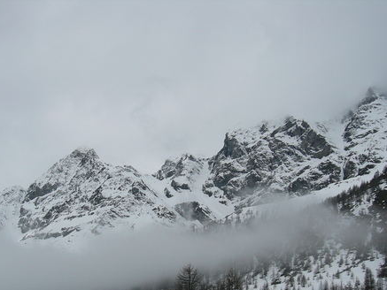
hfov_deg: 41.2
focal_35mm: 46
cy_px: 190
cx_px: 175
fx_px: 514
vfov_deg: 31.3
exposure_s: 1/640
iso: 50
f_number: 8
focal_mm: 5.8
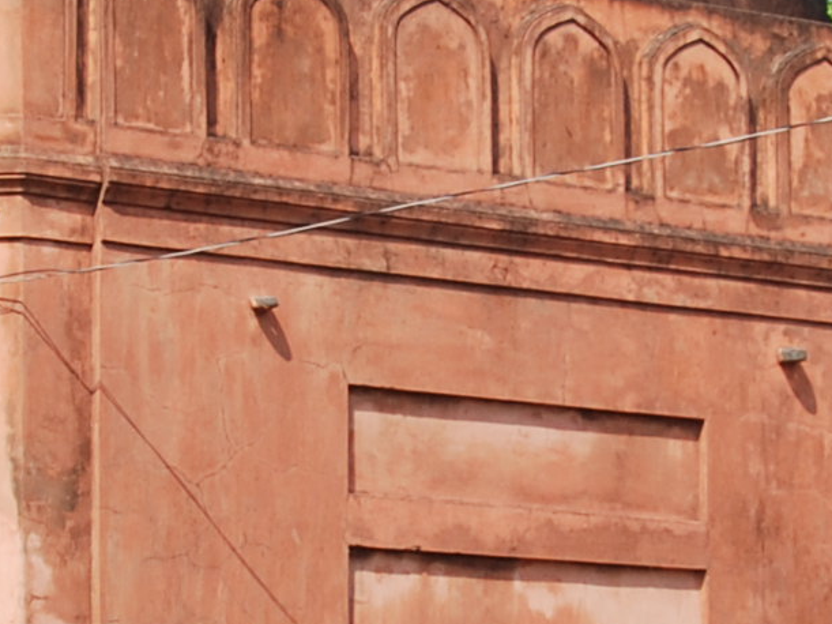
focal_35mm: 238
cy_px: 416
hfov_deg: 8.3
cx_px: 422
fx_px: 5719
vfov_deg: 6.2
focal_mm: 26
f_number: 8
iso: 100
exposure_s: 1/200
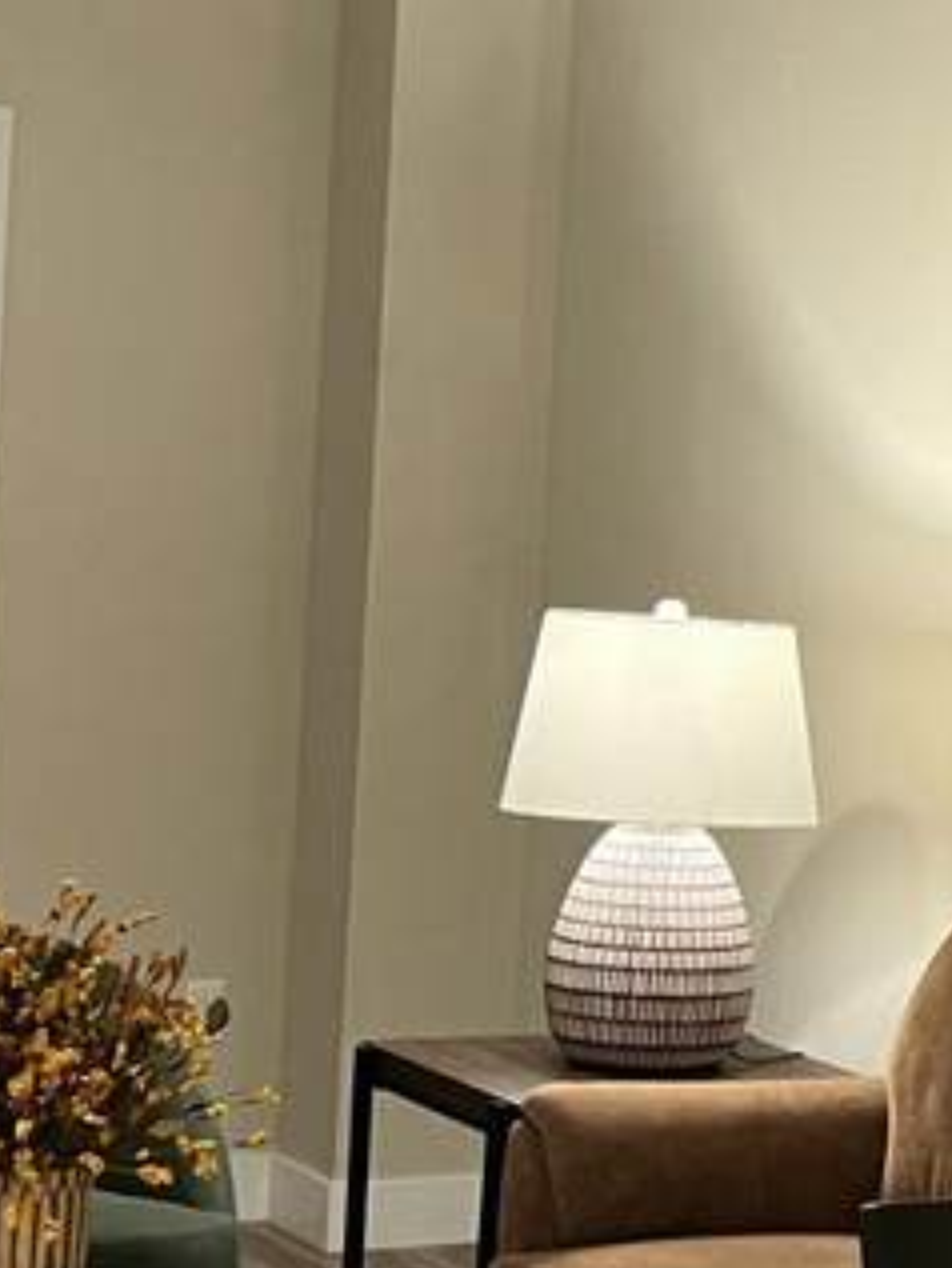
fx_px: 3848
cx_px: 1480
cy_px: 700
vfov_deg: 18.7
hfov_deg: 13.2
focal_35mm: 105
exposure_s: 1/51
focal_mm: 5.7
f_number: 1.5
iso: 320
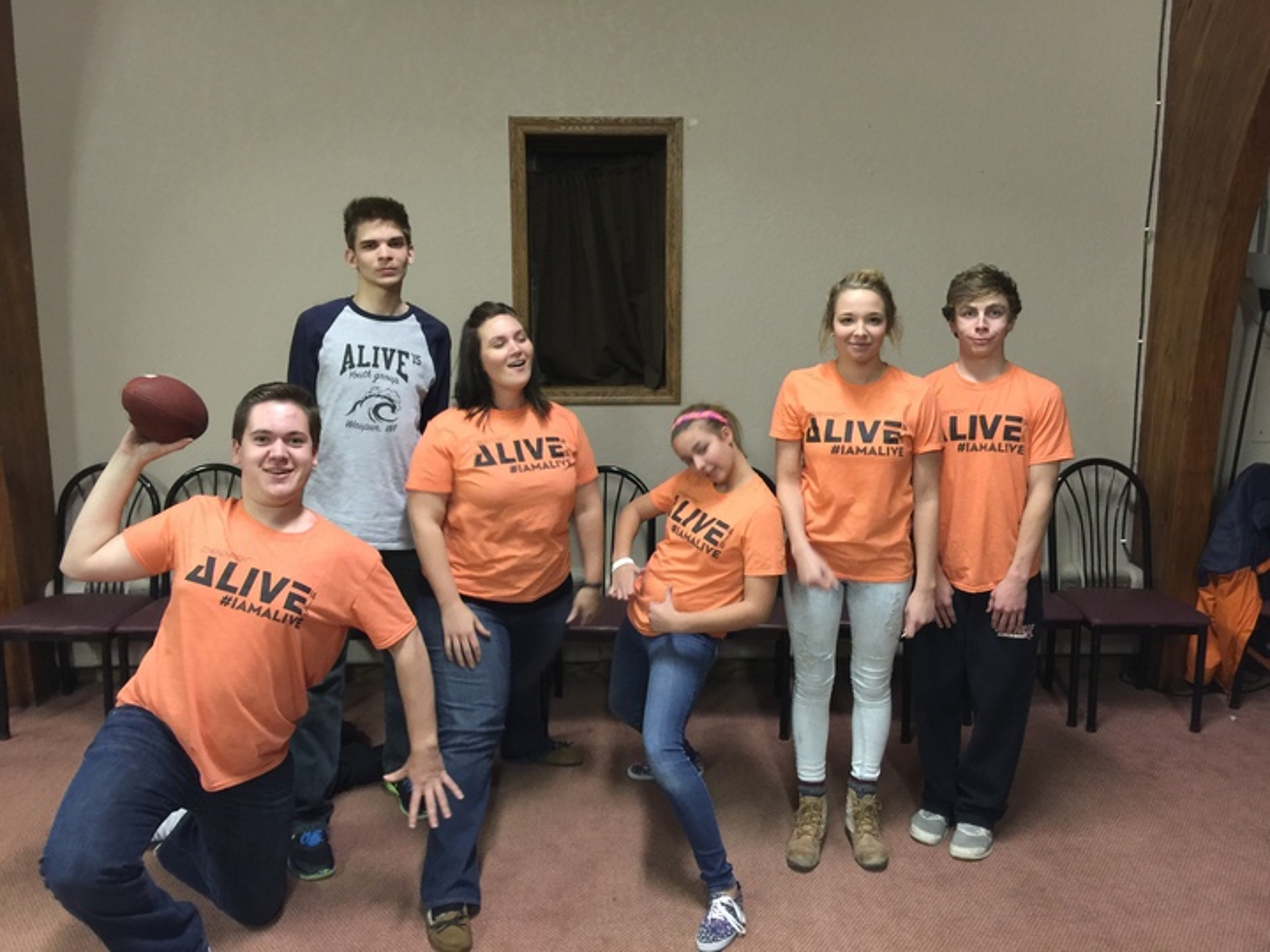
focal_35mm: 29
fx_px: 1064
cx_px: 635
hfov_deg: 61.7
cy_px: 476
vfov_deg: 48.2
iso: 64
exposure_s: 1/4
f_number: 2.2
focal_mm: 4.15
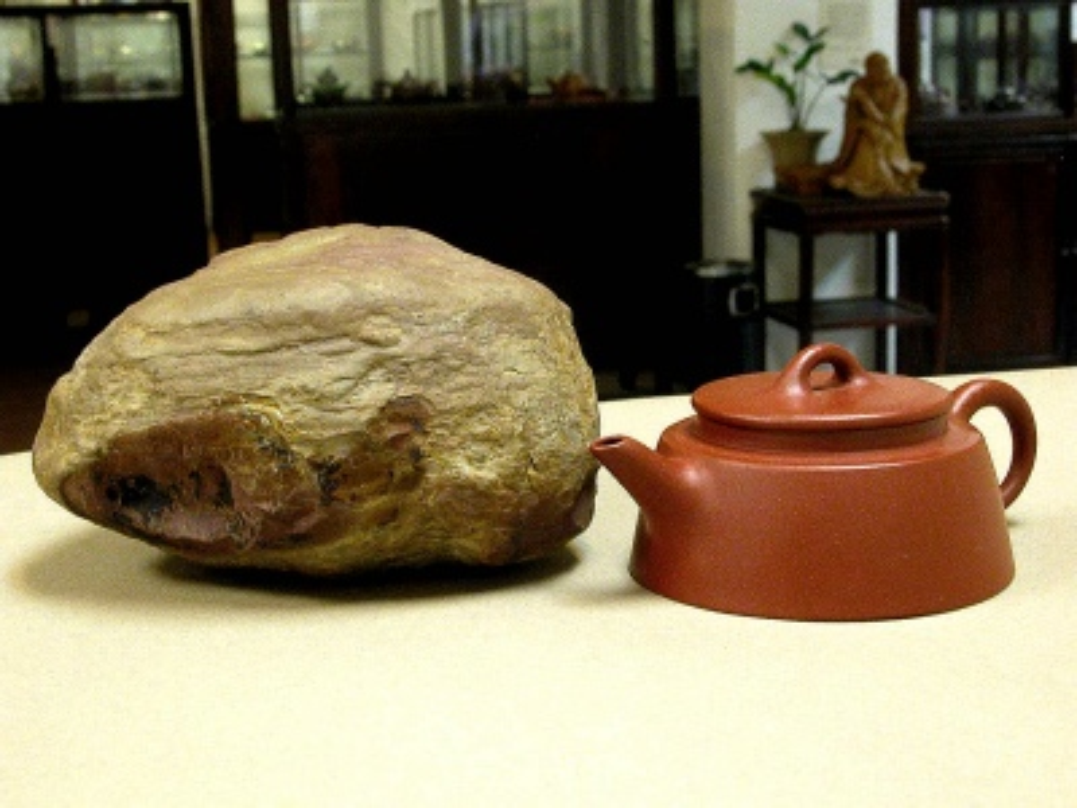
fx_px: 1898
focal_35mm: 61
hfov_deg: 31.7
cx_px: 538
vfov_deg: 24.0
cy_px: 404
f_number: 8
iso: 400
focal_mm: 15.7
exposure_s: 1/2.7
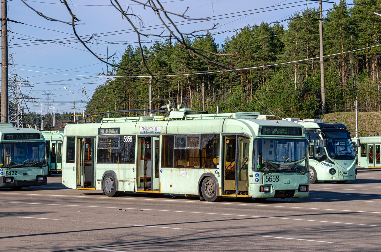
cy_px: 126
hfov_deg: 20.7
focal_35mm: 99
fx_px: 1046
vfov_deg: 13.8
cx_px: 190
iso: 400
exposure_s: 1/500
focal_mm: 66
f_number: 16
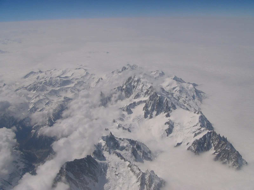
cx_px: 127
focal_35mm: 36
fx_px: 264
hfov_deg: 51.4
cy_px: 95
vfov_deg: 39.7
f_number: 5.6
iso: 50
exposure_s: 1/1000
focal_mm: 6
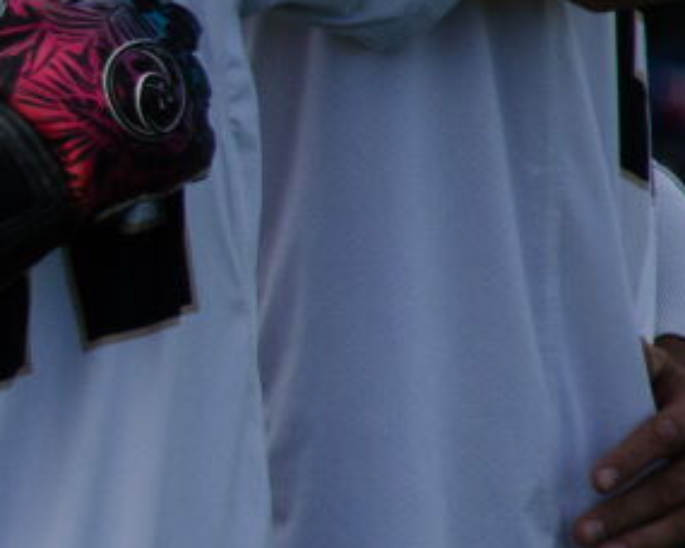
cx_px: -1162
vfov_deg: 0.9
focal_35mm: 1745
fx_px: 35377
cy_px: 2
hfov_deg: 1.1
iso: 400
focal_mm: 200
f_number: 5.6
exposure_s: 1/1600
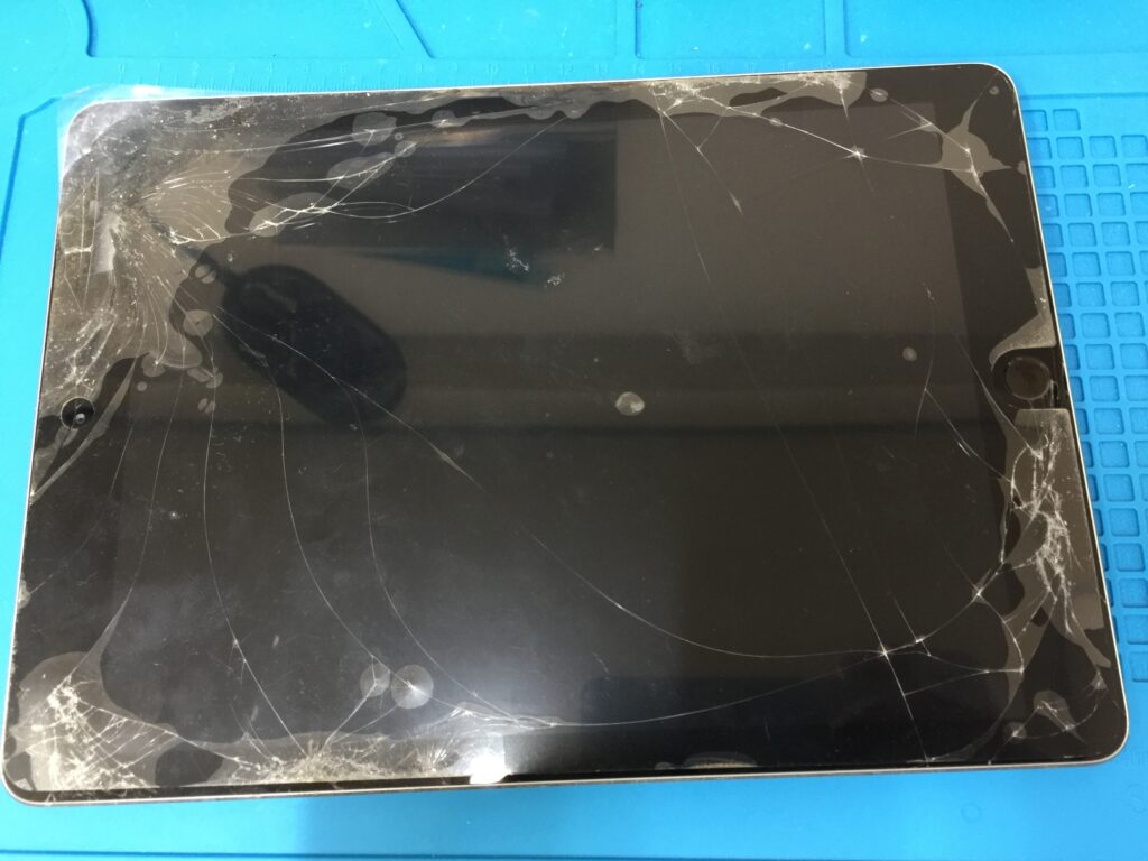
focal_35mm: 29
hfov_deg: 61.7
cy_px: 430
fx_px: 962
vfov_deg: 48.2
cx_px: 574
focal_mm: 4.15
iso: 100
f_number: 2.2
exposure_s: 1/15
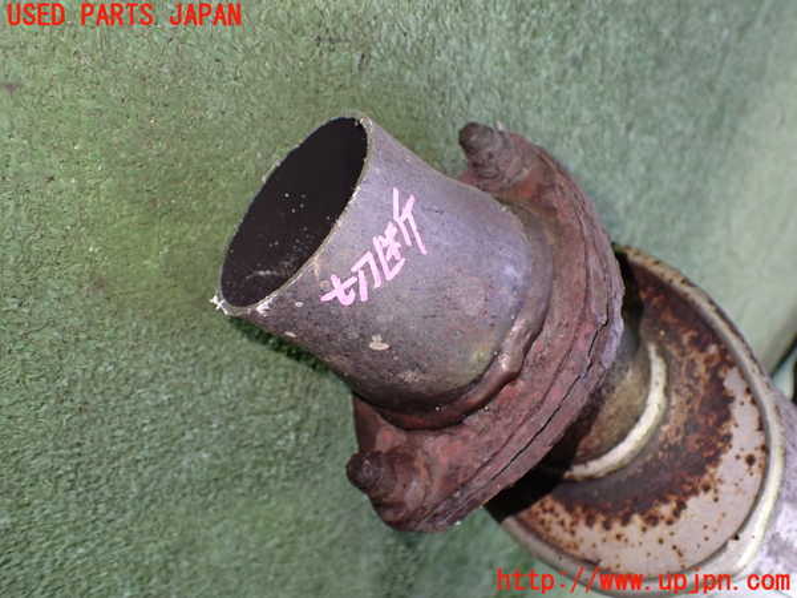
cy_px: 299
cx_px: 398
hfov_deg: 60.0
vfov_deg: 46.8
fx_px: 691
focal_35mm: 30
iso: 800
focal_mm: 5.4
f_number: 2.3
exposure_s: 1/50
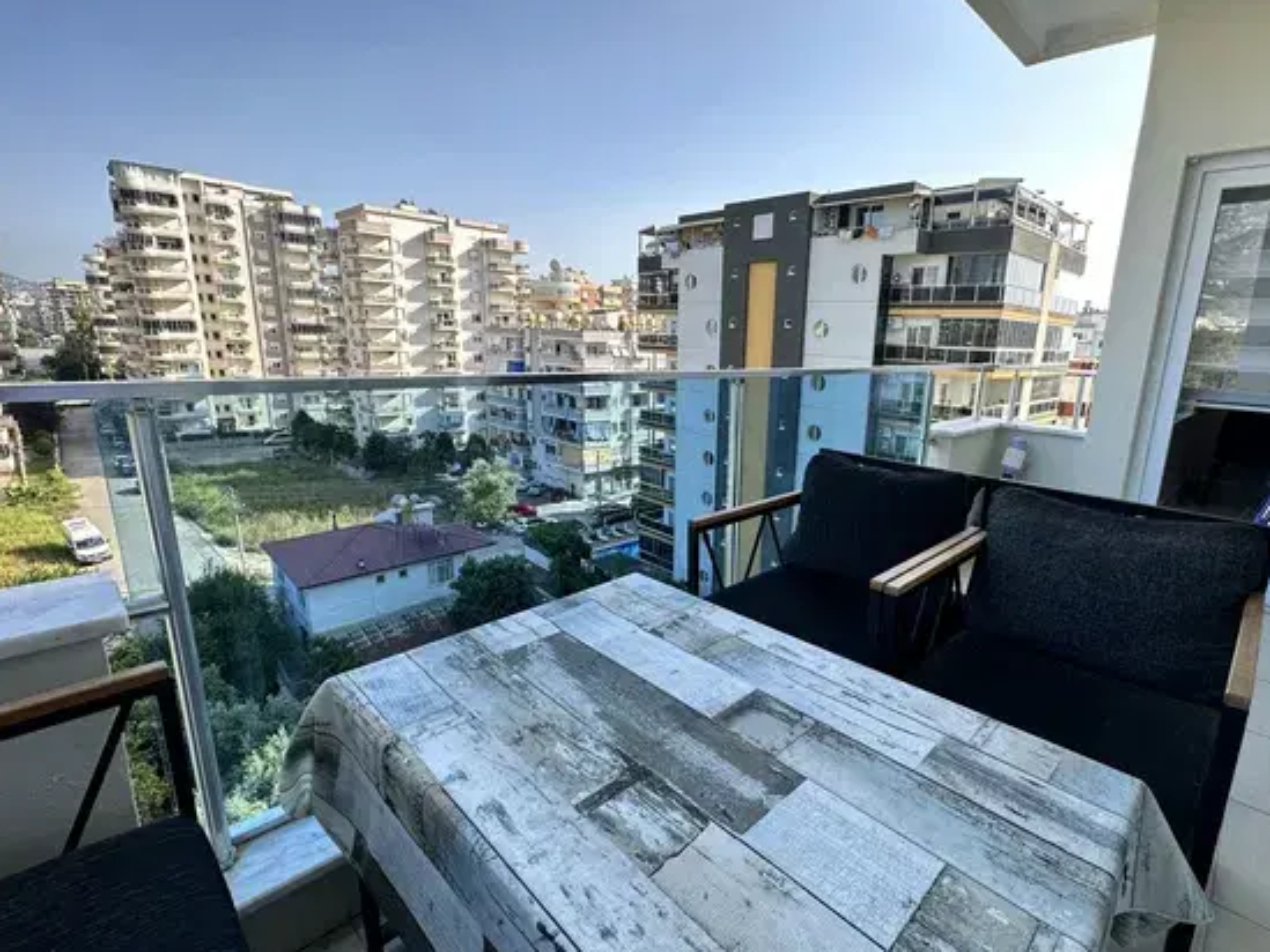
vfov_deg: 74.7
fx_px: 624
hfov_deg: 90.4
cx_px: 725
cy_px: 481
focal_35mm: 17
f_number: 2.2
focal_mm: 2.22
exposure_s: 1/461
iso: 40
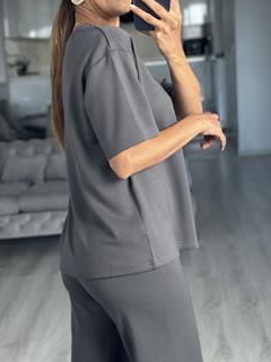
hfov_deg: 19.4
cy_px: 144
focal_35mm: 76
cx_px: 110
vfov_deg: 25.6
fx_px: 793
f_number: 1.78
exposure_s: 1/95
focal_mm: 6.86
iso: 125
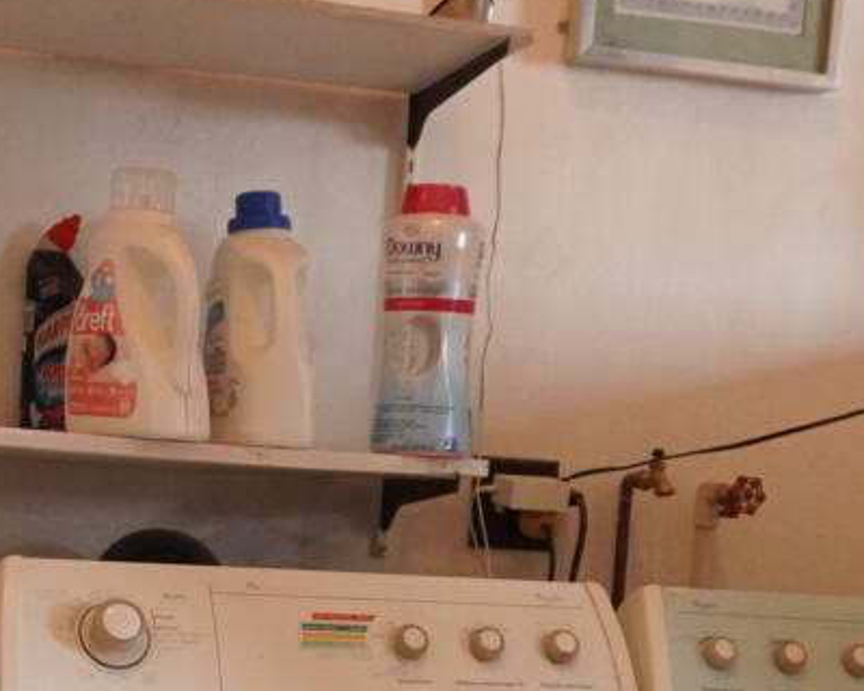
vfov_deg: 16.0
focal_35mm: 91
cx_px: 143
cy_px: 909
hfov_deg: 20.7
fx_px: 2327
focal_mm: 16
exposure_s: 1/200
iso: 1600
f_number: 3.5
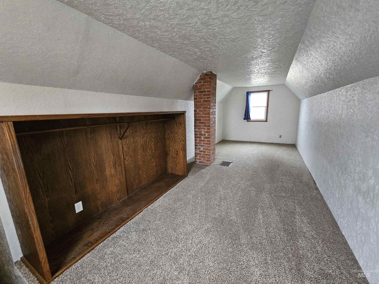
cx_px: 190
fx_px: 142
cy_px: 142
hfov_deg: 106.2
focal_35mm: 13
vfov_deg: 89.9
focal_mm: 2.2
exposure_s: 1/24
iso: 800
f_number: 2.2
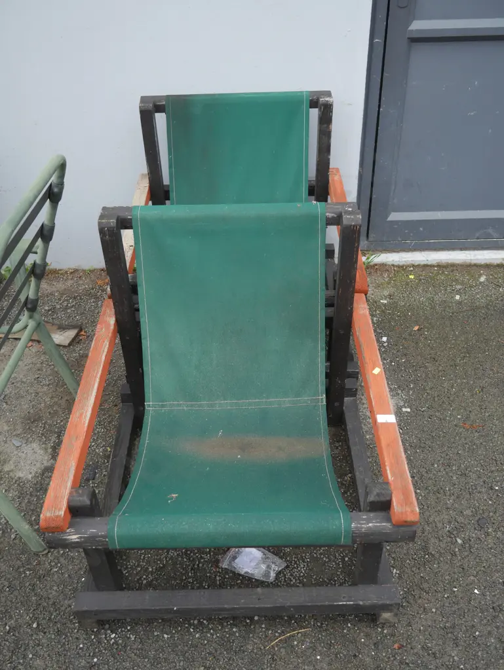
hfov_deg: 44.2
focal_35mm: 32
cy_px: 335
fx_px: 621
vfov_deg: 56.8
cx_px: 252
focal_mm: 16
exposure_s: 1/125
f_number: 3.6
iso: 200
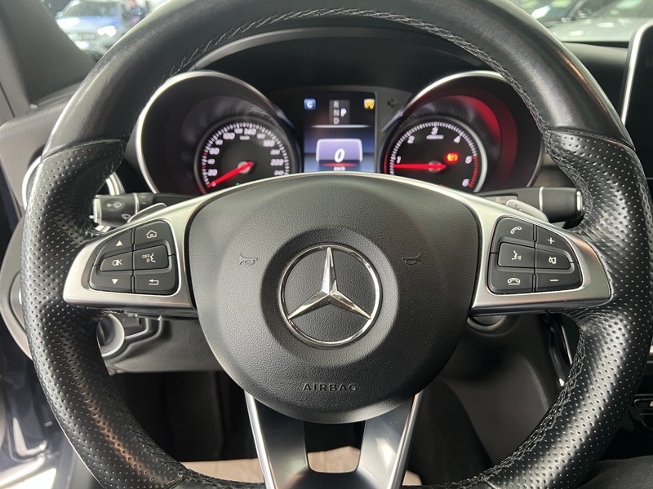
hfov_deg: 67.3
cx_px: 326
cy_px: 244
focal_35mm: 26
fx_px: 490
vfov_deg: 53.1
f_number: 1.5
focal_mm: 5.7
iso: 250
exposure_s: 1/50
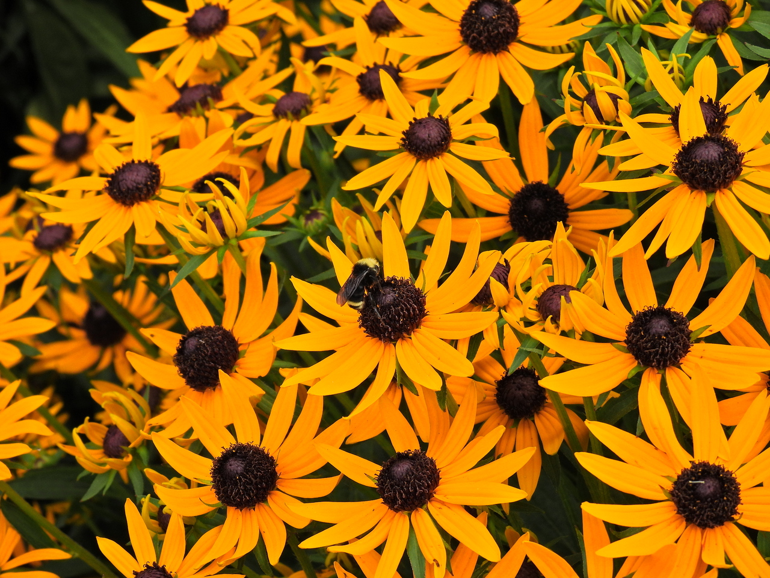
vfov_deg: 8.7
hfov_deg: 11.6
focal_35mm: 170
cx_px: 385
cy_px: 289
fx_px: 3781
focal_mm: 30.3
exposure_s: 1/400
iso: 100
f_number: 4.5
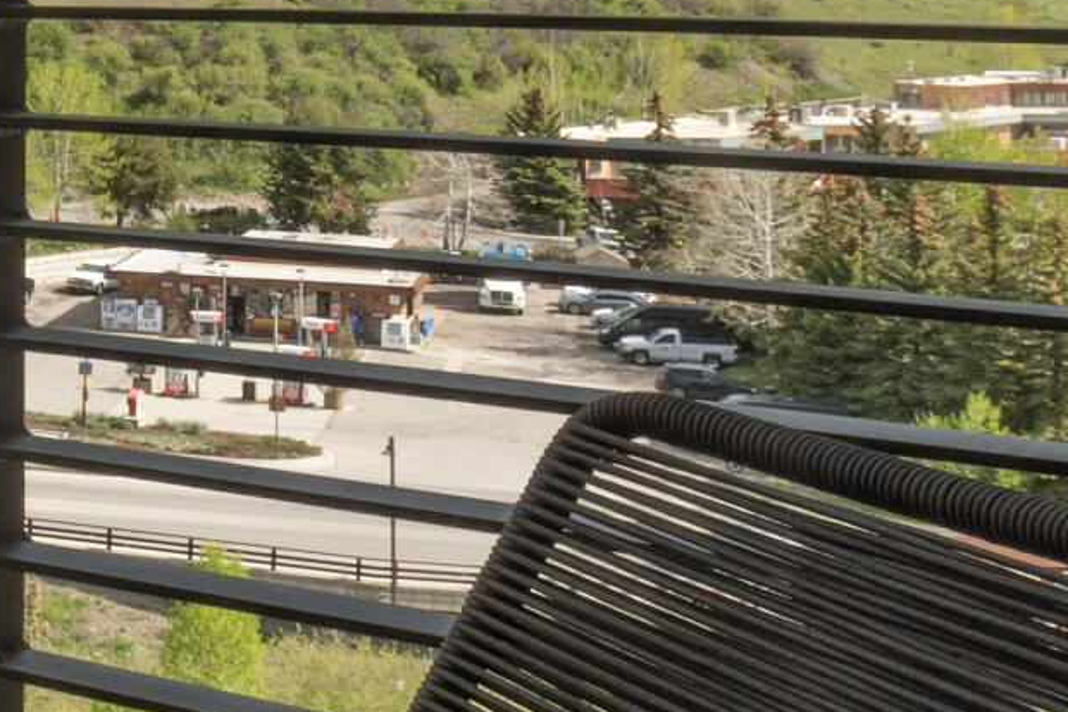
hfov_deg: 18.3
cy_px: -38
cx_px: -744
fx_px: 2728
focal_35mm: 92
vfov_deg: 14.6
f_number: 16
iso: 400
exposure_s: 1/80
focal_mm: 19
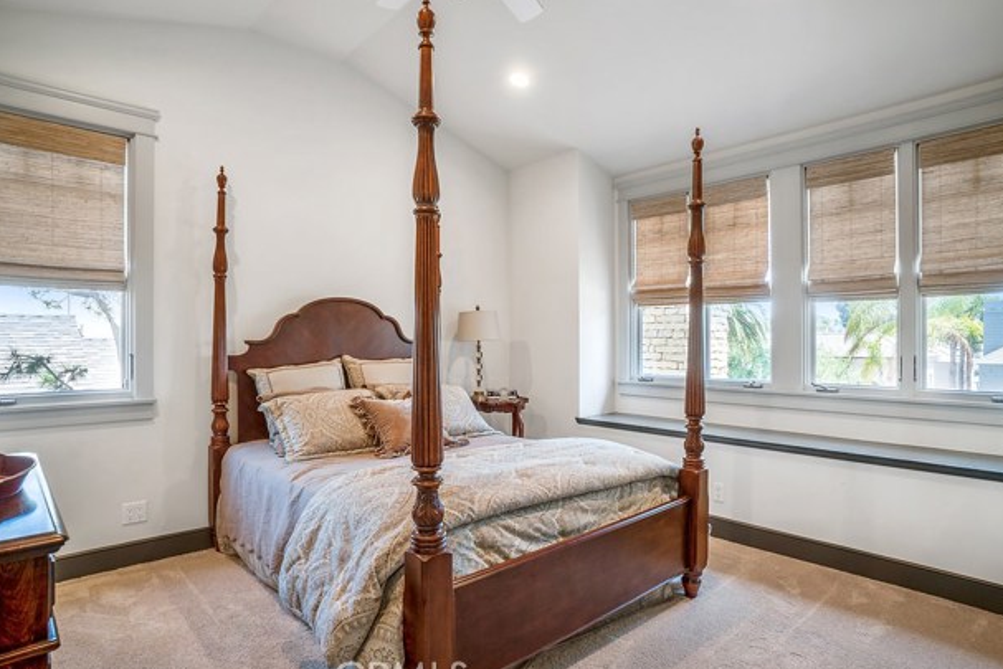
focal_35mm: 19
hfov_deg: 86.9
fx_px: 529
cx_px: 512
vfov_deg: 64.6
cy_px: 347
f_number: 8
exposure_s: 1/40
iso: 125
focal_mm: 18
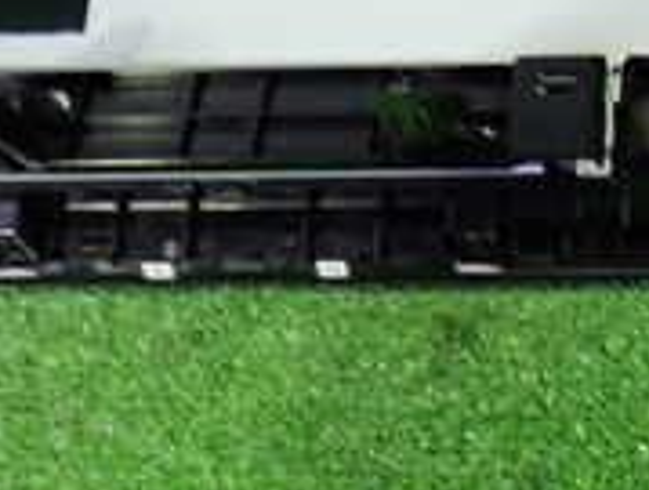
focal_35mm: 107
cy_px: -156
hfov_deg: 18.0
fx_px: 2010
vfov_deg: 13.4
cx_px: 620
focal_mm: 5.79
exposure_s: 1/30
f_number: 2.4
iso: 500
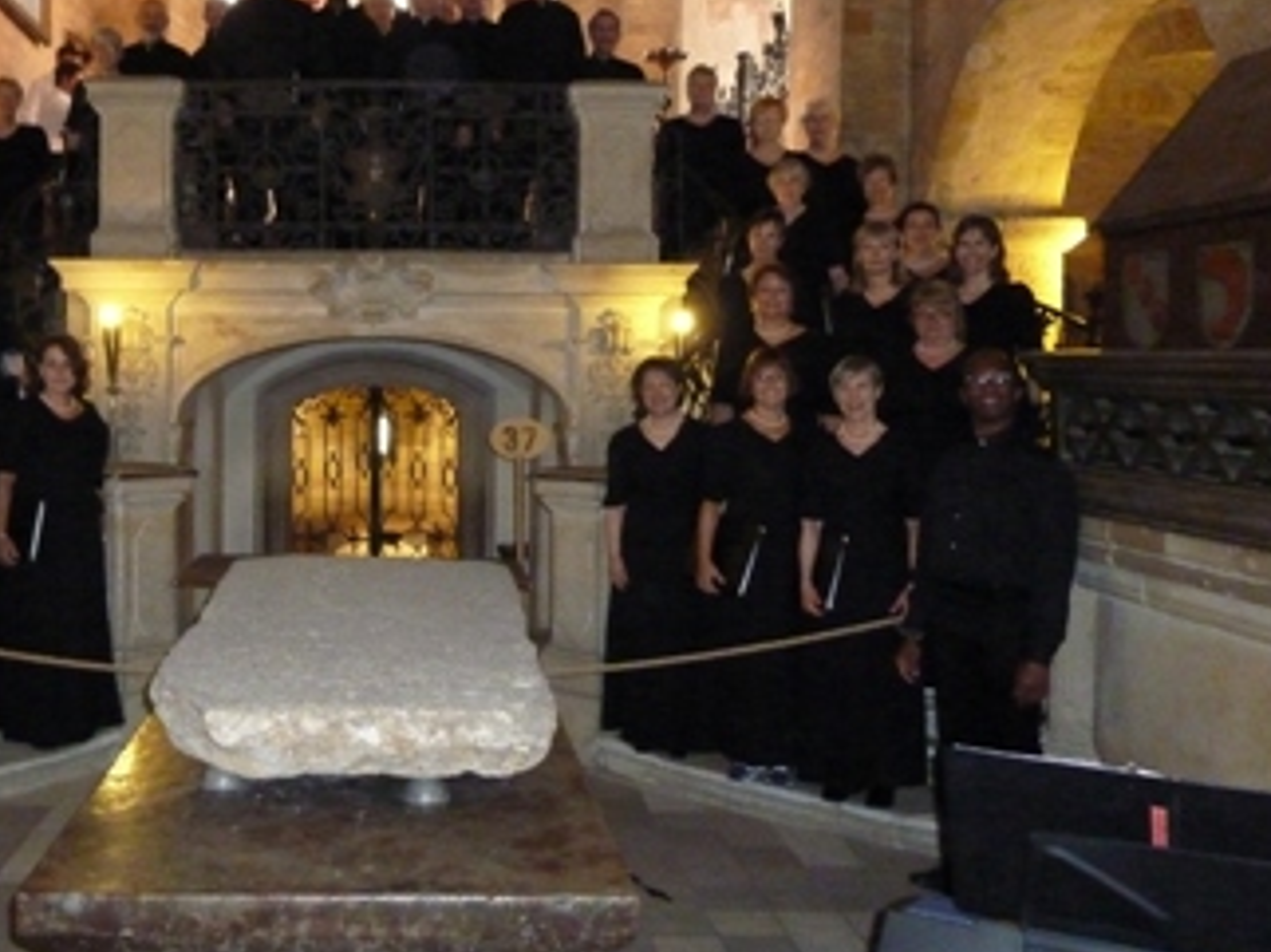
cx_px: 399
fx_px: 1358
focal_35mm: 37
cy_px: 425
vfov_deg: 38.6
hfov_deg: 49.1
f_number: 3.3
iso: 800
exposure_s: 1/15
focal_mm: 4.5
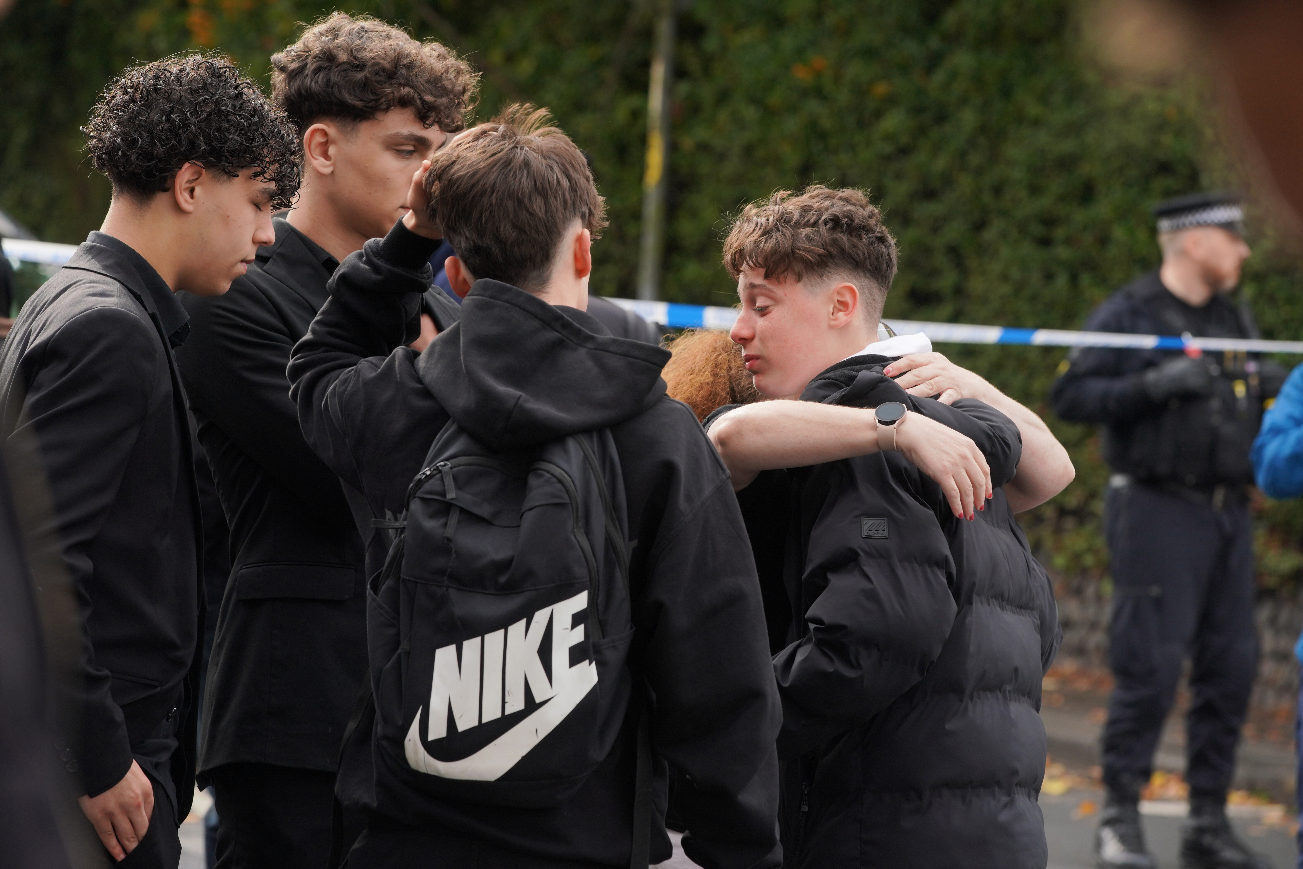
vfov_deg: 8.6
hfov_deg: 12.8
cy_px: 434
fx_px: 5791
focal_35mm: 160
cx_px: 652
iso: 400
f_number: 6.3
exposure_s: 1/400
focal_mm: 160
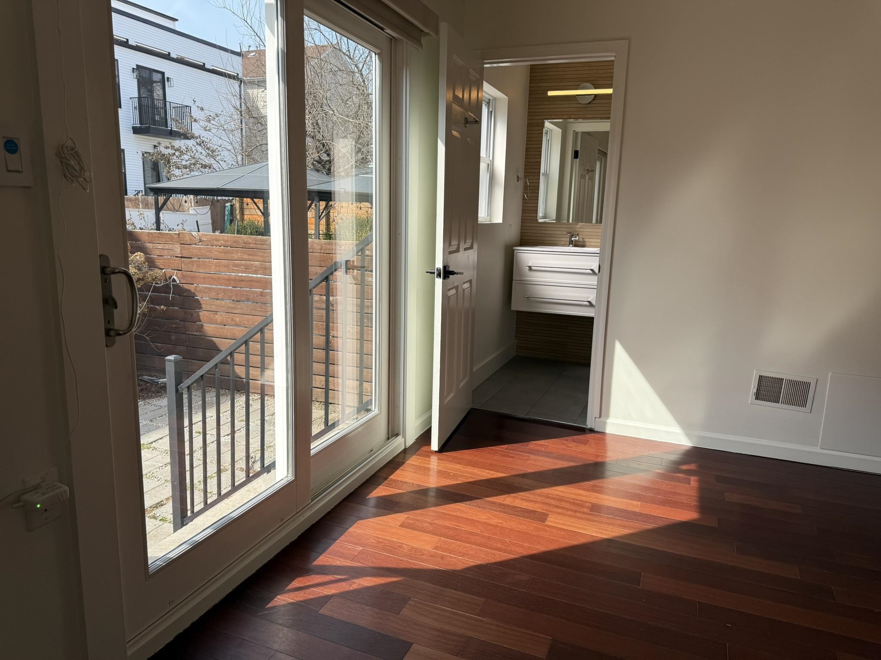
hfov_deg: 71.6
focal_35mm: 24
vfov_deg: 56.8
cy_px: 330
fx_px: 611
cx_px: 440
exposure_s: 1/1060
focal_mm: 6.76
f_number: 1.78
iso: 80
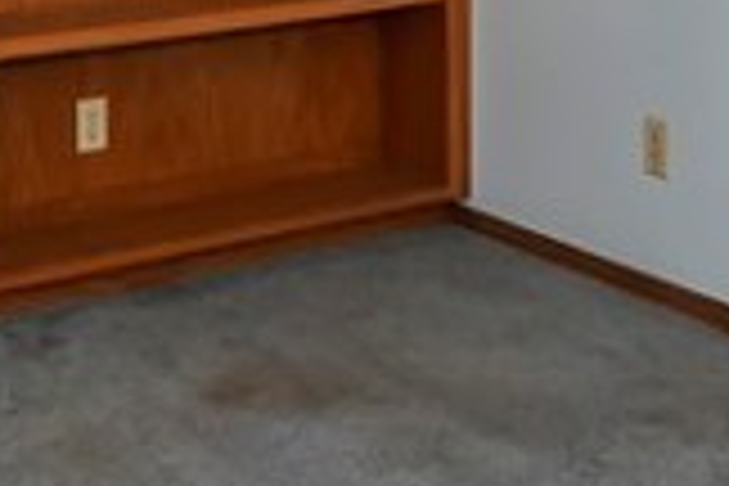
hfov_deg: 21.3
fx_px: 1924
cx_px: 522
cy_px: -322
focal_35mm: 95
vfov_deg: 13.3
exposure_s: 1/30
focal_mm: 10
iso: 400
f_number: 8
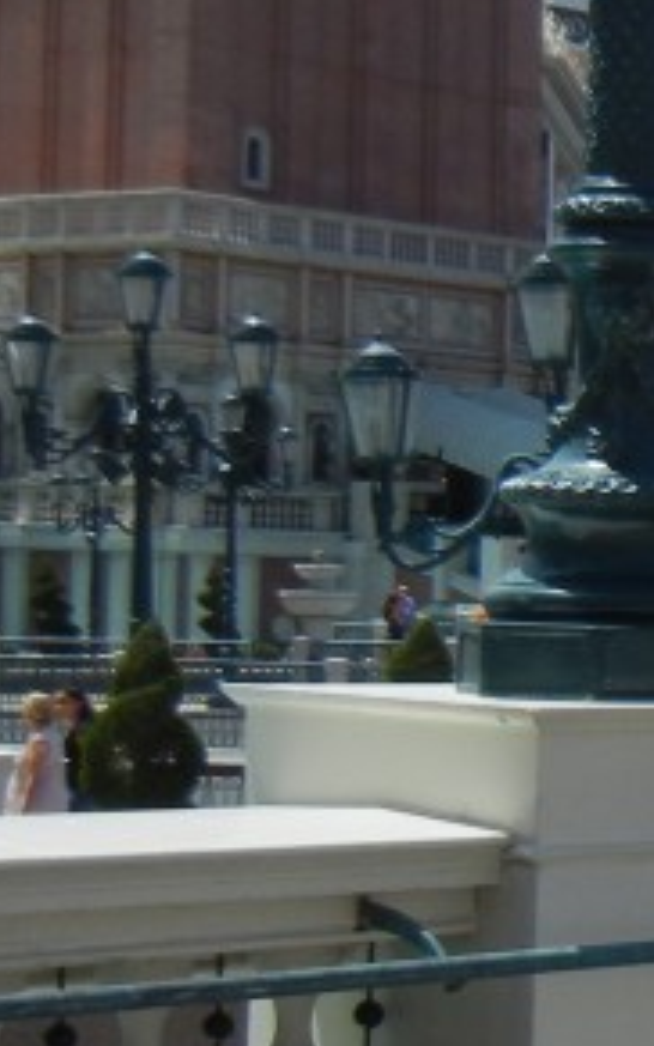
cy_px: 568
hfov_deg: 10.5
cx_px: 1416
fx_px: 3192
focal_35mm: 112
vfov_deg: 18.6
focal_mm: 5.4
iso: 160
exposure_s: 1/420
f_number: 7
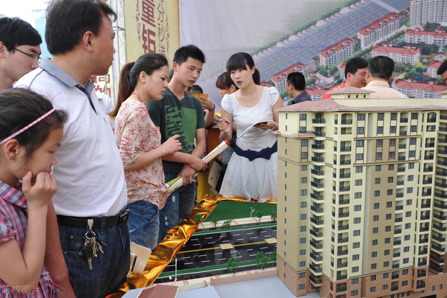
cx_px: 224
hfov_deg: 63.7
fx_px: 360
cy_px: 149
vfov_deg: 44.9
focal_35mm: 29
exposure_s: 1/160
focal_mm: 29
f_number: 6.3
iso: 320
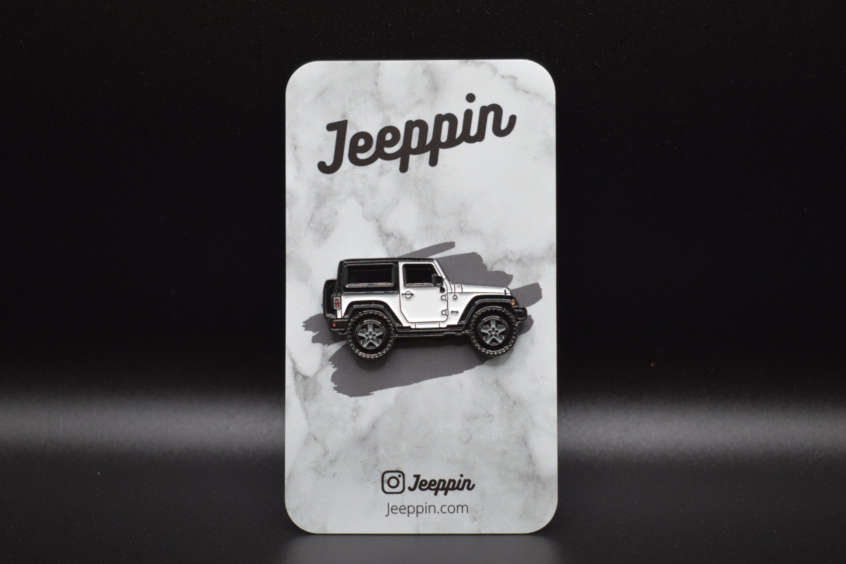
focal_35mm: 57
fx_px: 1340
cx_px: 423
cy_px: 282
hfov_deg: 35.0
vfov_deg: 23.8
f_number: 4.8
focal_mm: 38
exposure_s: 1/125
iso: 280
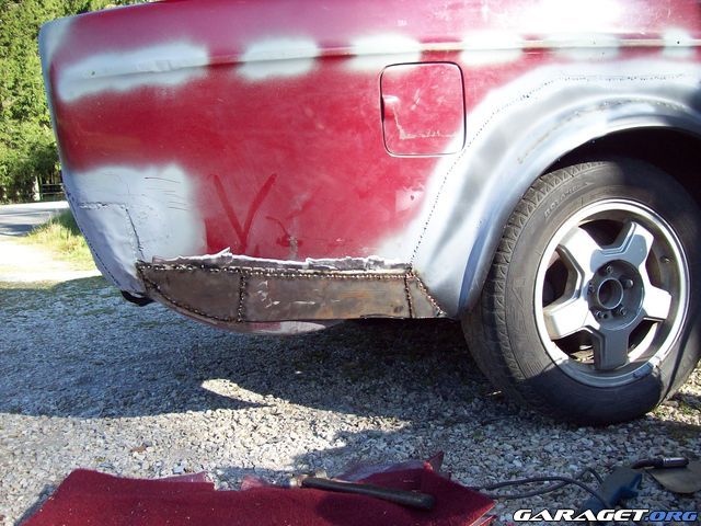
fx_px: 729
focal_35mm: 36
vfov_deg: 39.7
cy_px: 263
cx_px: 350
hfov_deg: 51.4
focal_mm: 6
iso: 80
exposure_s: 1/222
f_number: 2.7
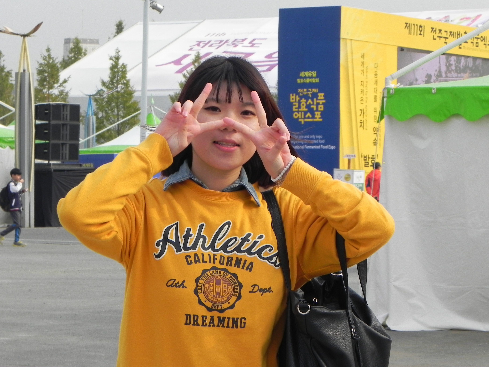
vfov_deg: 10.3
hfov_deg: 13.7
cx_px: 244
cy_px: 184
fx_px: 2034
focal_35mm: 144
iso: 160
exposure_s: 1/296
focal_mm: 25.7
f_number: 6.3
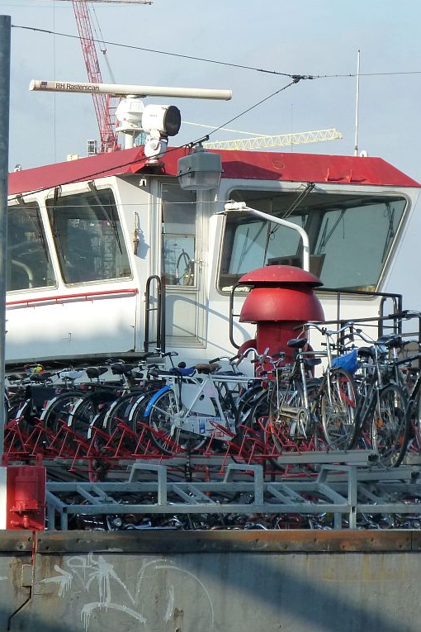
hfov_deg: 6.2
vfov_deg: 9.4
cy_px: 316
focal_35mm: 220
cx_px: 260
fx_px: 3859
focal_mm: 25.9
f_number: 4.5
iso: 250
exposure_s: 1/500
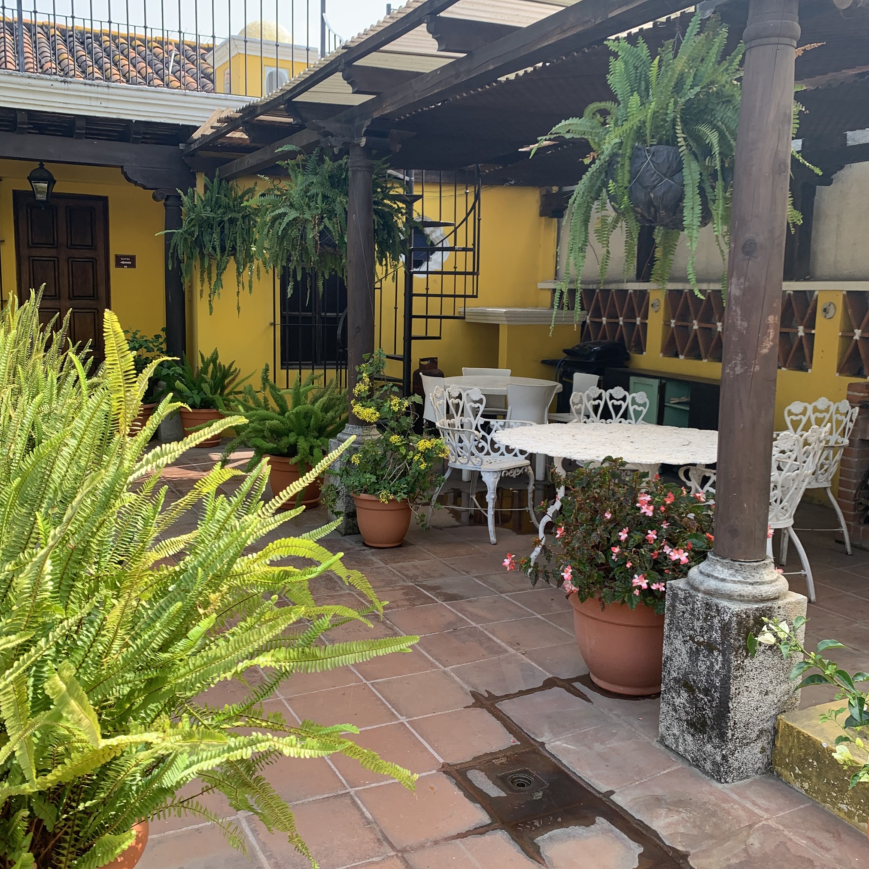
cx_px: 435
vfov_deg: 52.5
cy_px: 441
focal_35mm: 31
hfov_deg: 52.5
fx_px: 880
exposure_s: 1/369
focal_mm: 4.25
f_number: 1.8
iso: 25
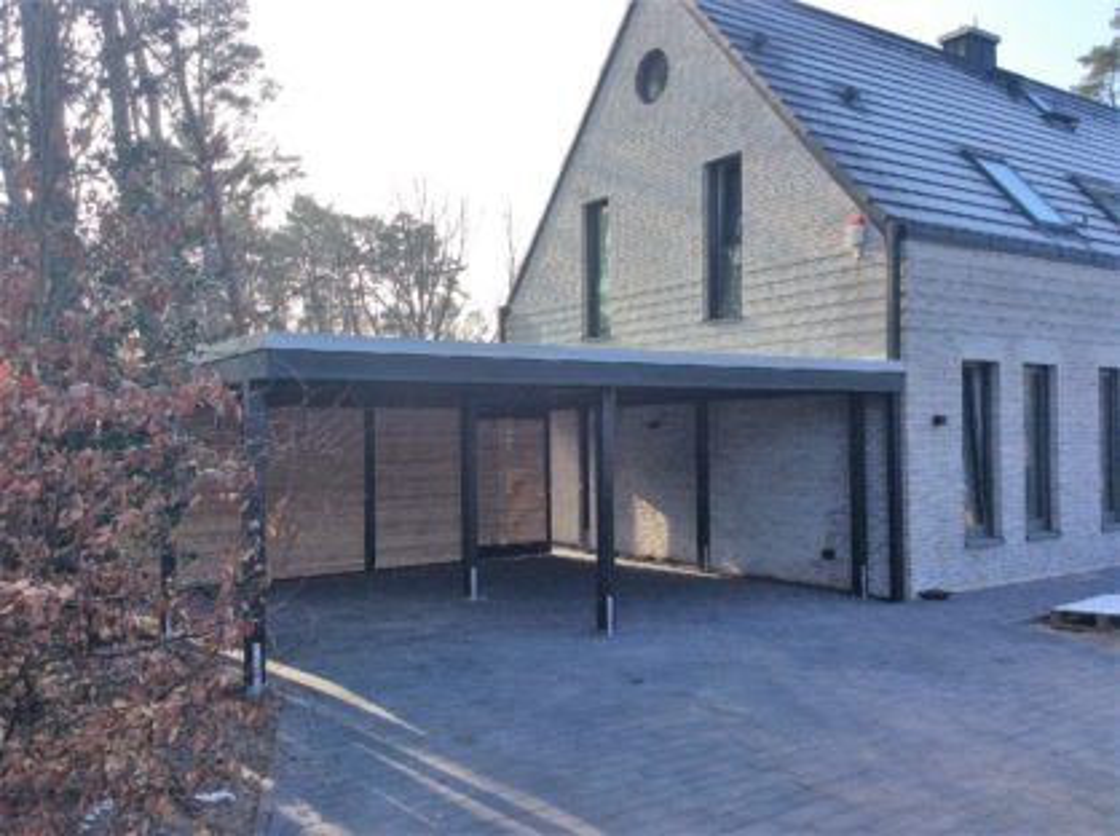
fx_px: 1034
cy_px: 418
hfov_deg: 56.9
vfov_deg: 44.0
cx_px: 560
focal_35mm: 32
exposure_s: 1/629
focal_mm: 3.3
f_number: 2.4
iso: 32
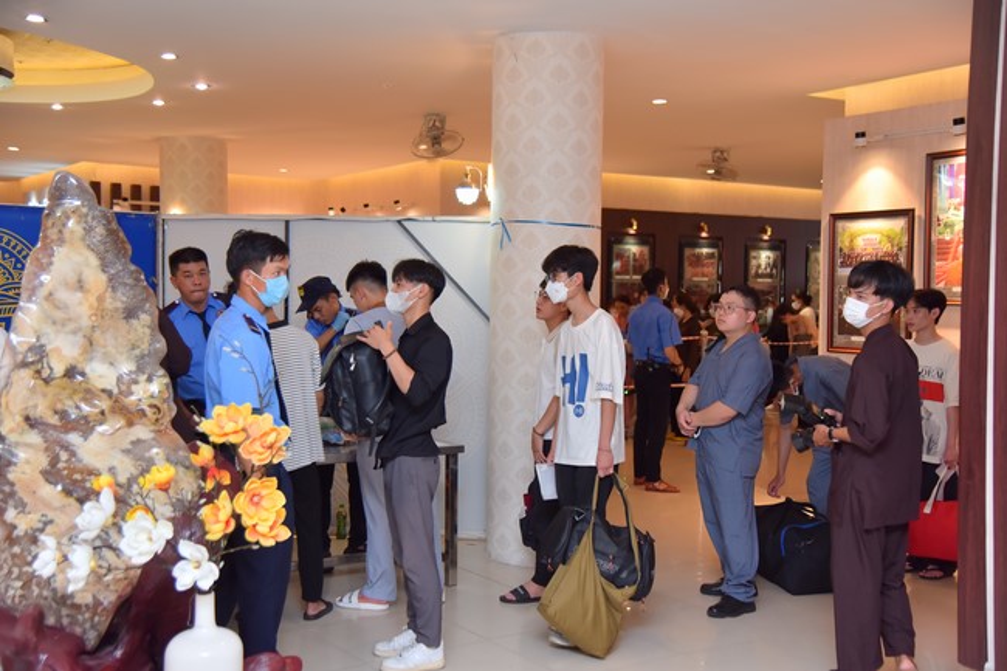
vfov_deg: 33.4
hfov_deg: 48.5
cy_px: 336
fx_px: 1119
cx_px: 504
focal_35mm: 40
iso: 640
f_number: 4.5
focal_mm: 40
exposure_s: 1/200
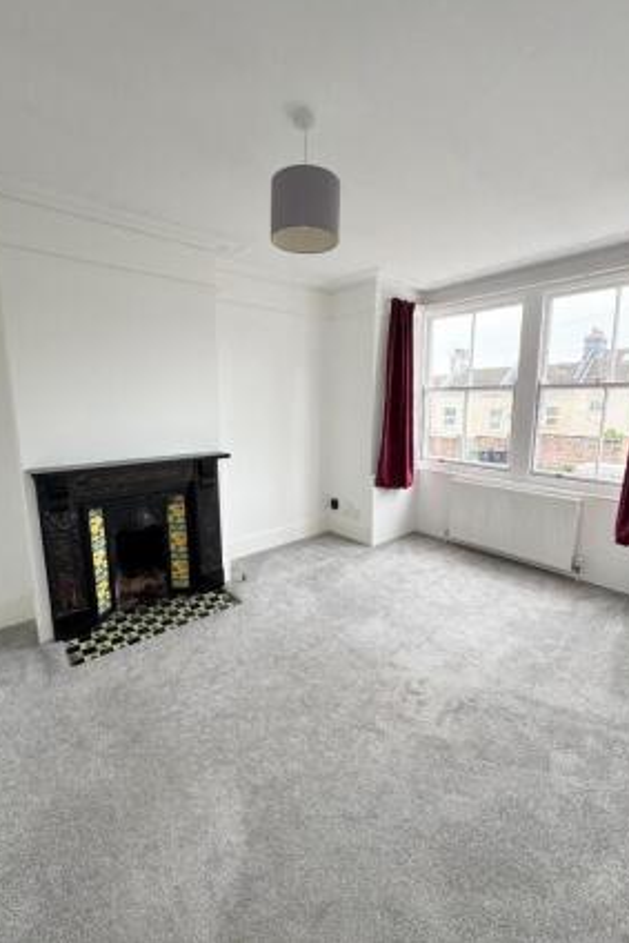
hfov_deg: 77.4
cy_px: 461
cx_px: 313
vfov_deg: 100.4
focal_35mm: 15
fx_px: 393
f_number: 2.2
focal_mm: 2.22
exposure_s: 1/99
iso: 80
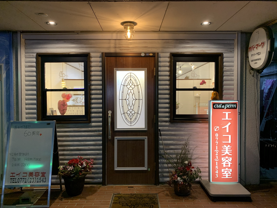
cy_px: 104
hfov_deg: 67.3
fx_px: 208
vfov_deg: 53.1
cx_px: 138
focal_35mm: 26
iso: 200
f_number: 1.8
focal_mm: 4.25
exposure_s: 1/60
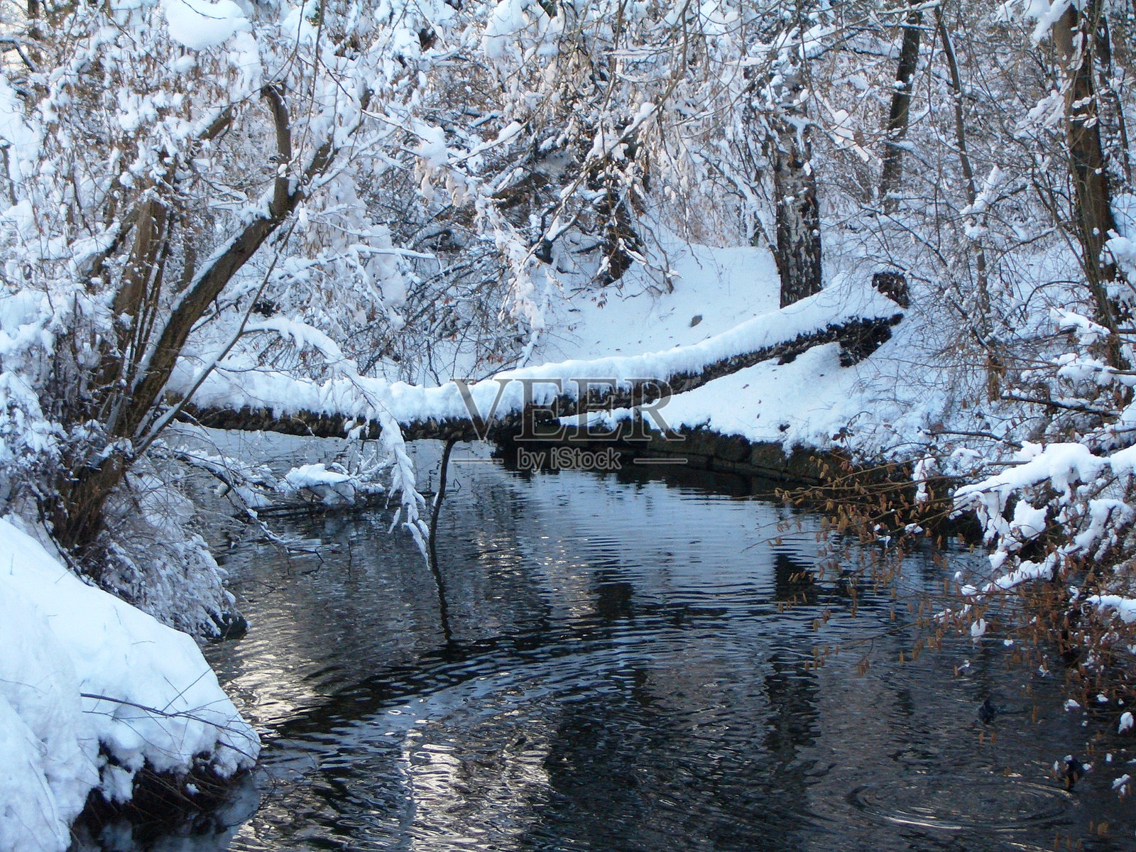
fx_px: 2888
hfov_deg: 22.3
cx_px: 568
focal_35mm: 88
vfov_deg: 16.8
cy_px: 426
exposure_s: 1/80
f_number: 4.4
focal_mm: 14.6
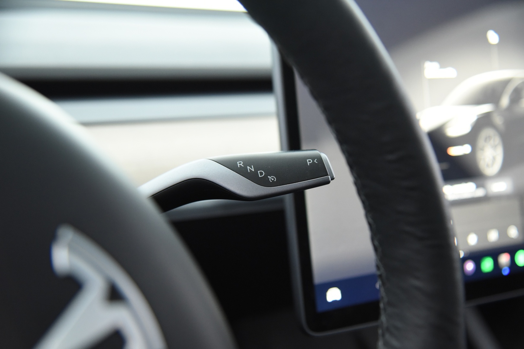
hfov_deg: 34.5
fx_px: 844
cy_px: 174
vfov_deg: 23.4
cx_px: 262
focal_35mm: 58
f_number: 4
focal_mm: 58
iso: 4000
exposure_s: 1/25
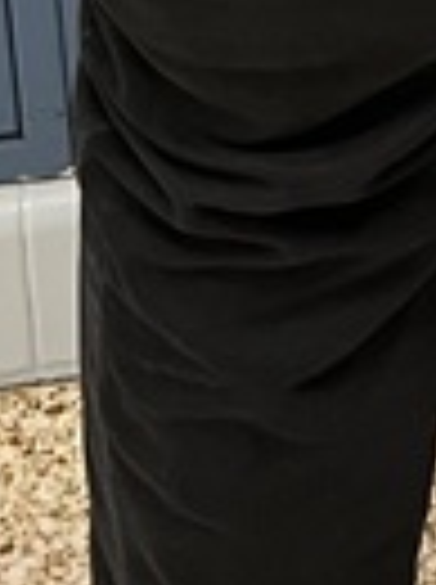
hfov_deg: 6.9
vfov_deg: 7.3
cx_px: 948
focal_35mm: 205
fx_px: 3454
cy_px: -1696
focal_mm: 5.7
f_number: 1.5
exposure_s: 1/60
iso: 100
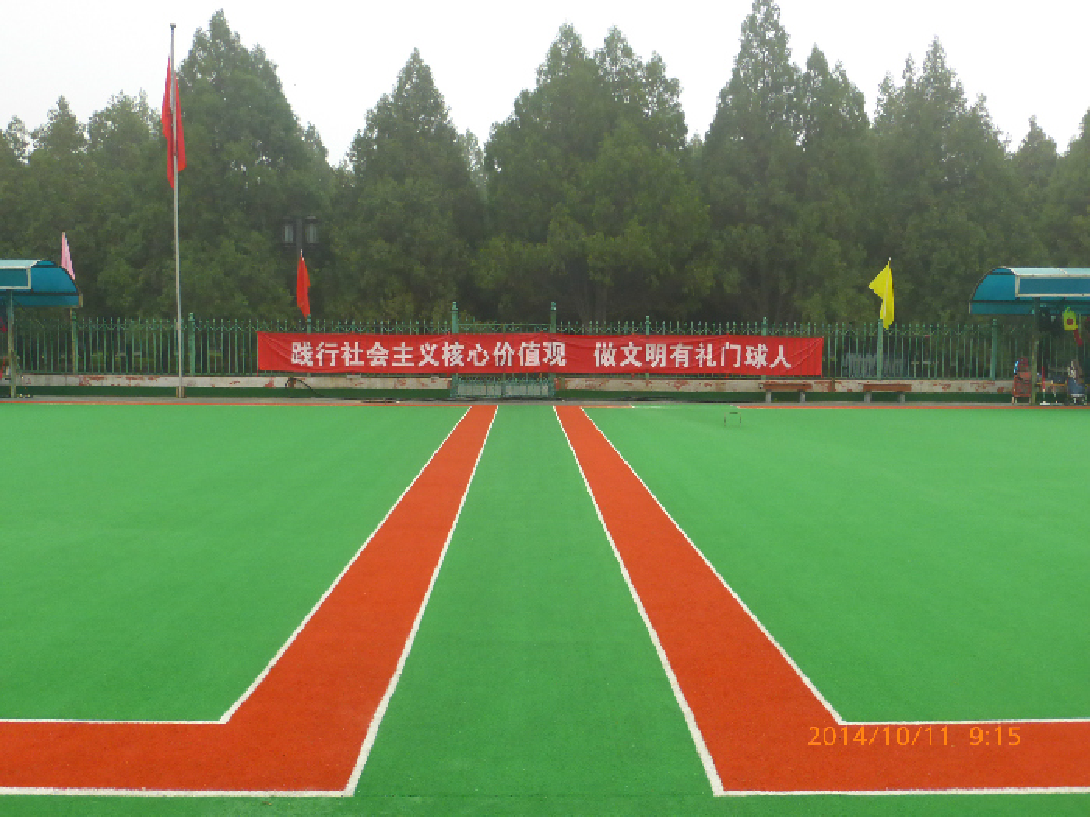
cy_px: 408
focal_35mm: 30
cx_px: 545
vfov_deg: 46.8
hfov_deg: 60.0
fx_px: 945
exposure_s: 1/250
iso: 250
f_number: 3.6
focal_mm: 5.4
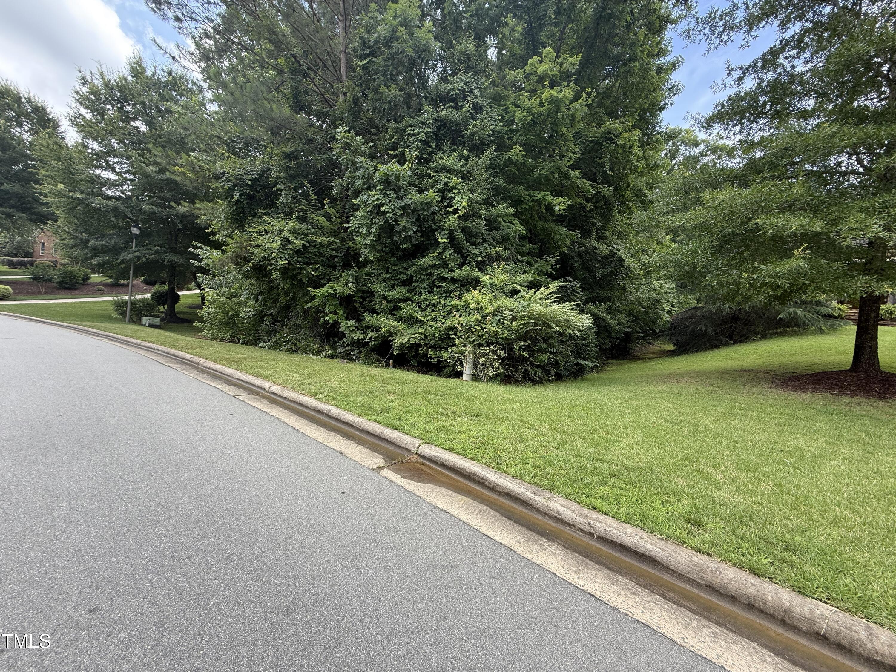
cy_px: 336
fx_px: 362
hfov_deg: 102.1
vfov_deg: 85.7
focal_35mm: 14
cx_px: 448
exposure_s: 1/249
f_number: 2.2
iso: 50
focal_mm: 2.22
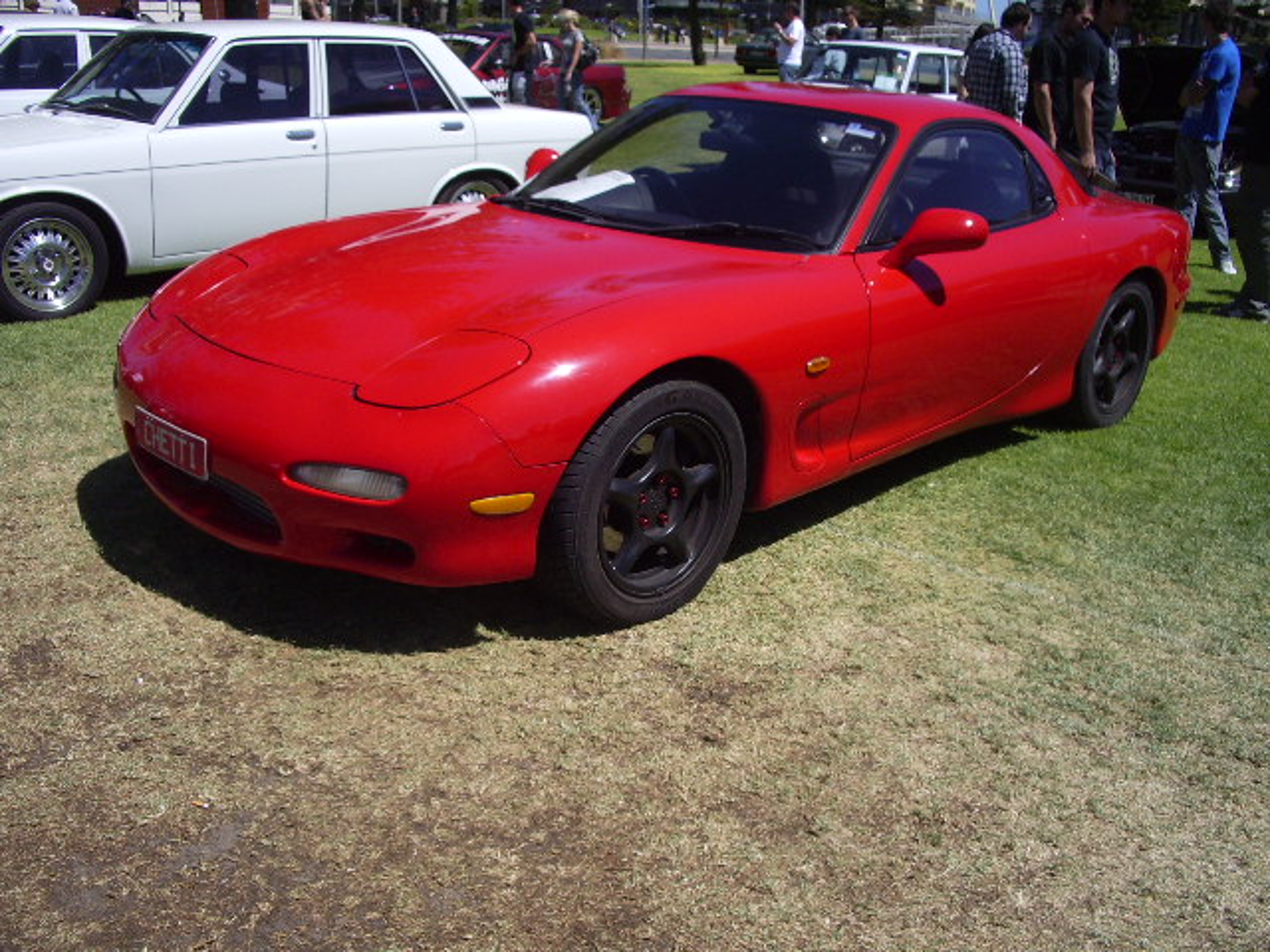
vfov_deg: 40.7
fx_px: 1284
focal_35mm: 35
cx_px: 635
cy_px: 476
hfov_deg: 52.6
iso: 80
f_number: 4.3
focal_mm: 5.8
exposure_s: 1/800
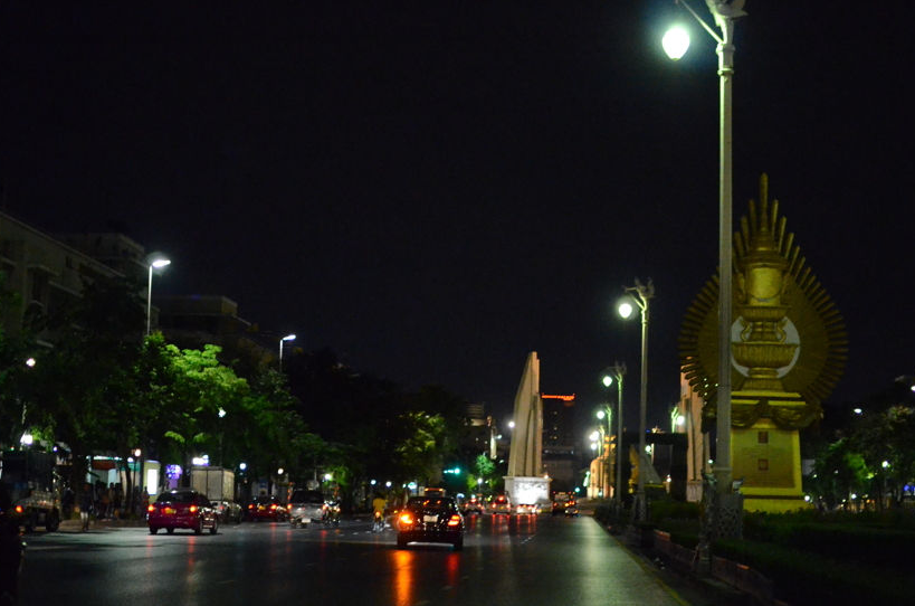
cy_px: 306
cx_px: 421
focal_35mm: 66
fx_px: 1664
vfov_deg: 20.6
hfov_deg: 30.7
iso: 6400
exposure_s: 1/400
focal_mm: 35
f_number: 1.8
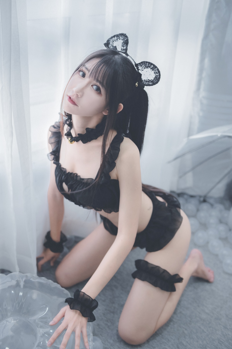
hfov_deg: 30.5
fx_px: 426
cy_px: 174
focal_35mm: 44
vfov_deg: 44.5
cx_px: 116
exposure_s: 1/80
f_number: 2.8
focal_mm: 44
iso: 320
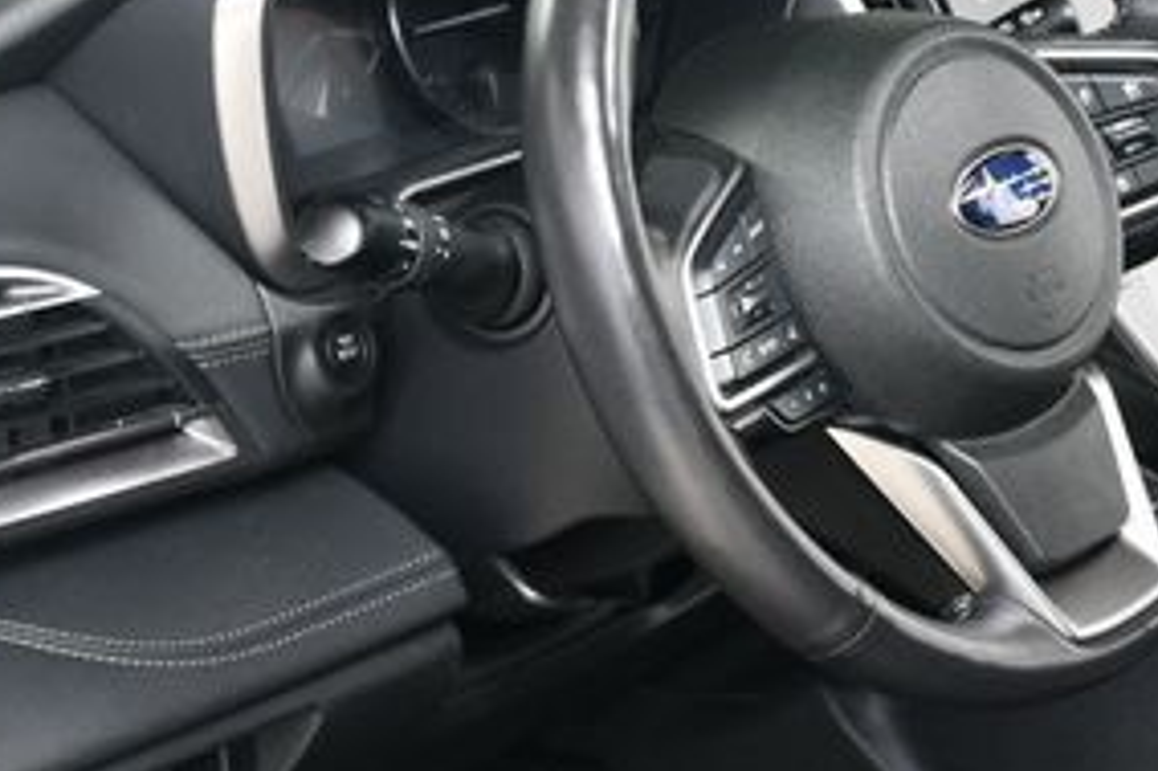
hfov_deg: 17.7
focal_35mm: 115
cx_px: 791
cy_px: 290
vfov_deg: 11.9
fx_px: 3697
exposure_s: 1/160
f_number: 5
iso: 100
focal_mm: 34
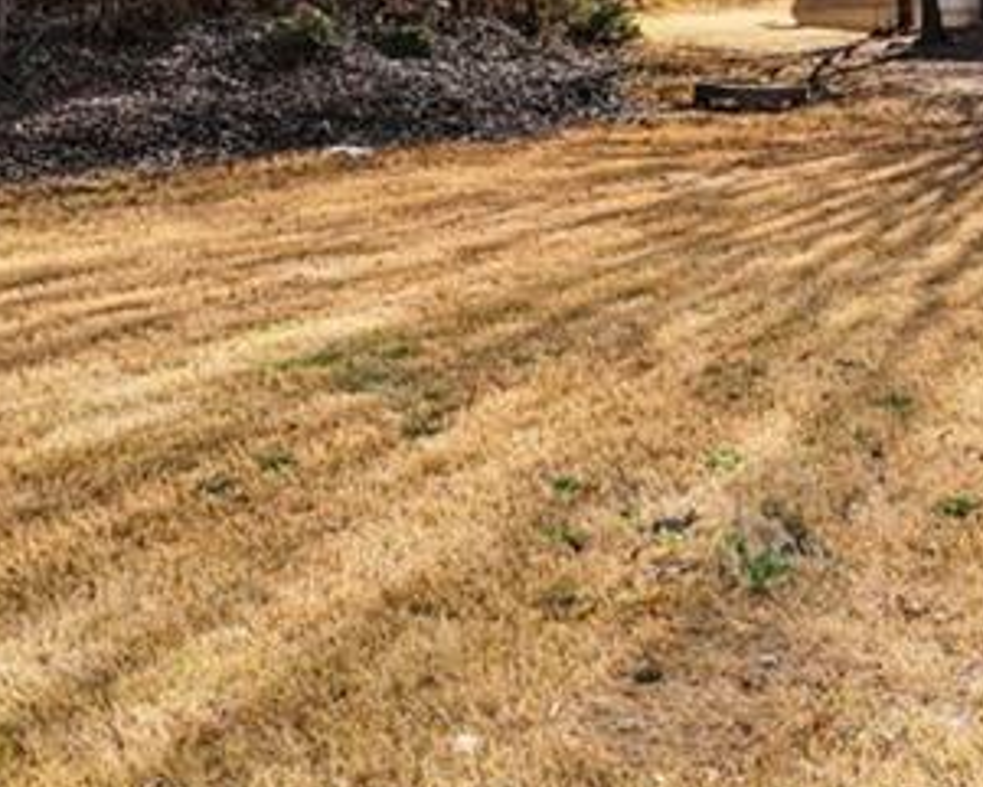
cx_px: 1061
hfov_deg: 32.5
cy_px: 10
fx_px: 1484
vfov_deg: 28.0
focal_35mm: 51
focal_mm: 16
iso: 100
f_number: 8
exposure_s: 1/80
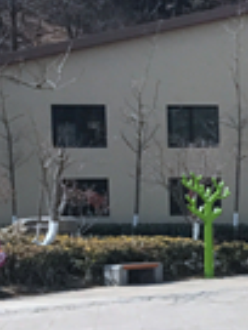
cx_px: 619
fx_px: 1051
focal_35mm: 110
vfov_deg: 17.8
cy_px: 248
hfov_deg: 11.1
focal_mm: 3.99
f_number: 1.8
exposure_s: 1/1650
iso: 20
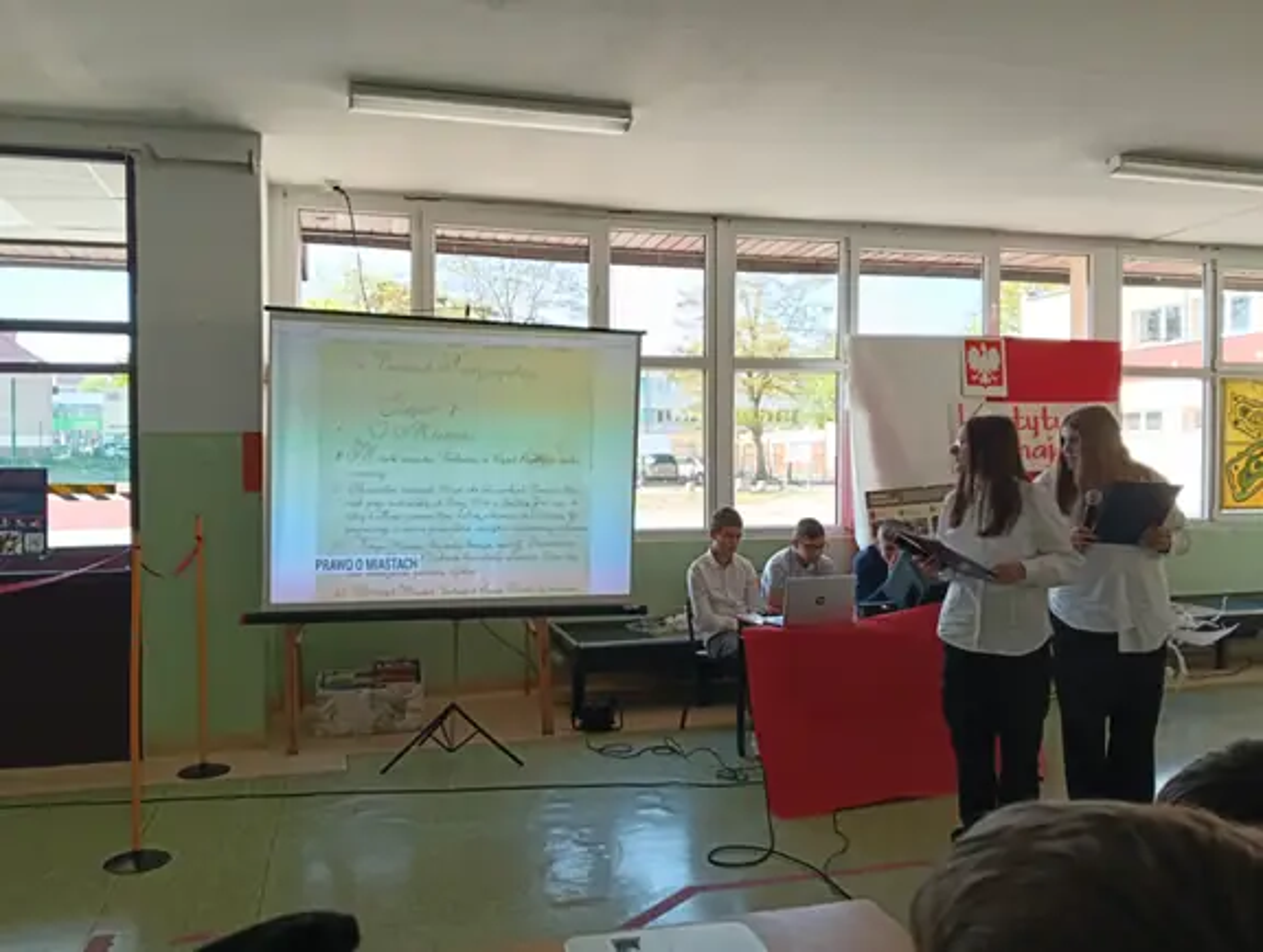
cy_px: 476
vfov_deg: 51.5
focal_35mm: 27
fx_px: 987
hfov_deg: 65.2
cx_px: 632
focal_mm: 3.98
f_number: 1.8
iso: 100
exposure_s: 1/100
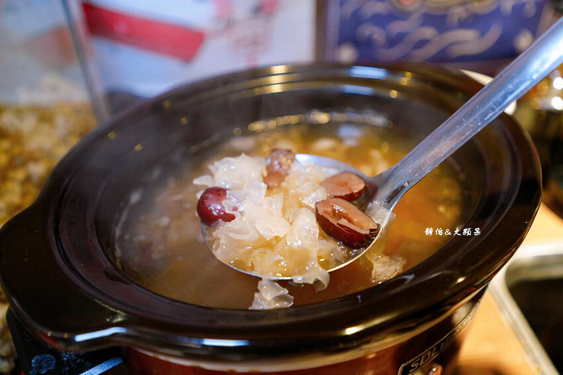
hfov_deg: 65.5
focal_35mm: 28
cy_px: 188
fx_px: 438
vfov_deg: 46.4
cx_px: 282
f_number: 2.8
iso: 400
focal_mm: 28
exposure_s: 1/30
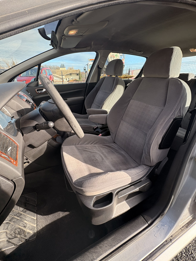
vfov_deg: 94.2
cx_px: 95
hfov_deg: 78.1
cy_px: 118
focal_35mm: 16
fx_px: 121
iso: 64
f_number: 2.2
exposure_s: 1/295
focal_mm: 2.22
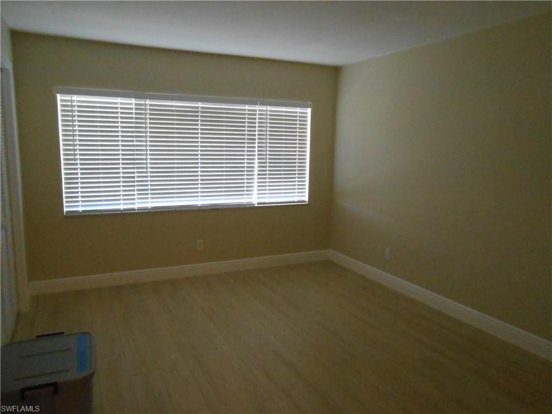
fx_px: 415
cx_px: 276
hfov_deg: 67.3
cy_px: 207
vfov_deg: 53.1
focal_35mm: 26
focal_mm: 4.6
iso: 800
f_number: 3.5
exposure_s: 1/80
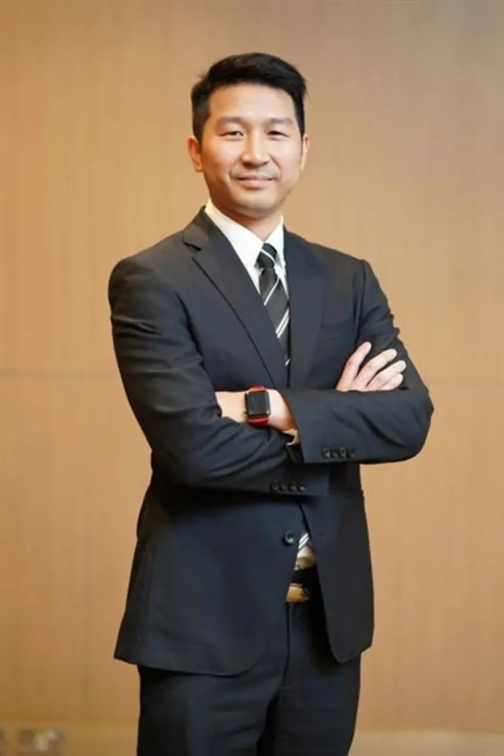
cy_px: 378
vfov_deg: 23.9
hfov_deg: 16.1
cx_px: 252
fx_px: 1785
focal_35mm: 85
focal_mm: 85
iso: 1000
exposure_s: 1/200
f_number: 1.8
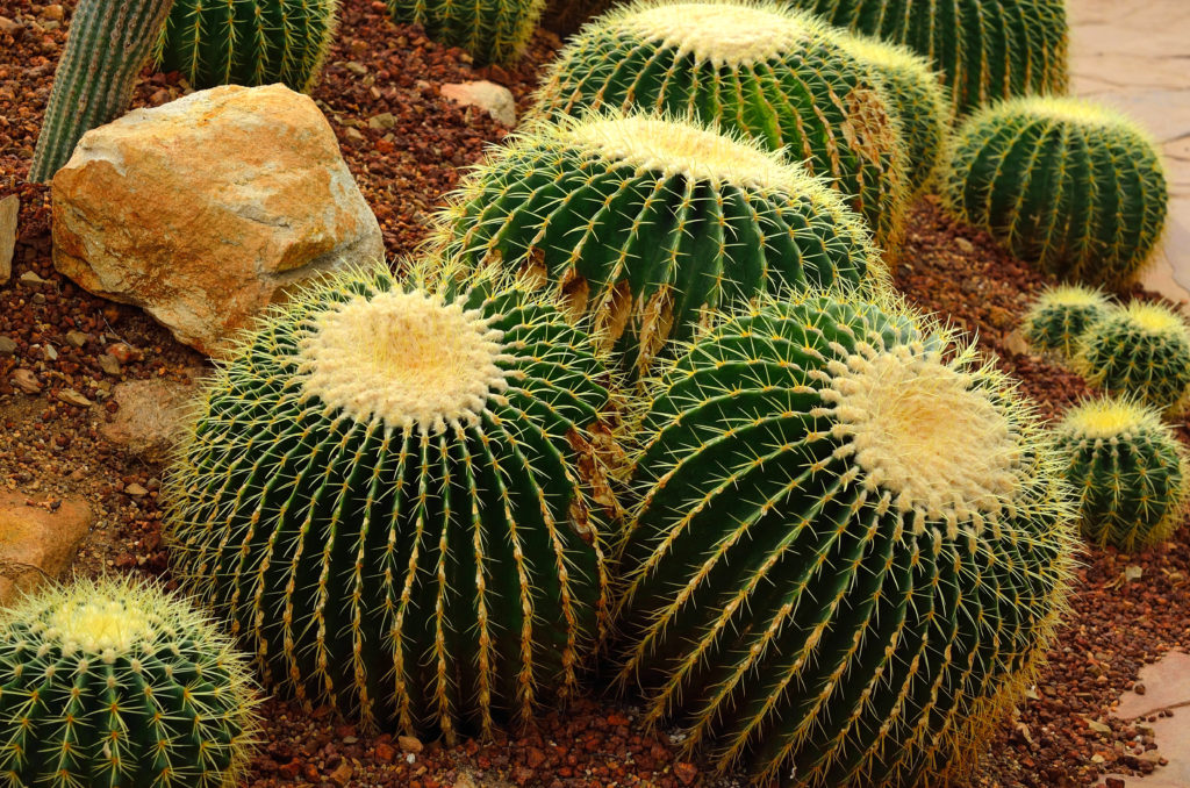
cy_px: 394
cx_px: 595
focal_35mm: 90
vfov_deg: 15.1
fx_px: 2969
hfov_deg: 22.7
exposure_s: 1/125
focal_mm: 60
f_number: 8
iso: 100
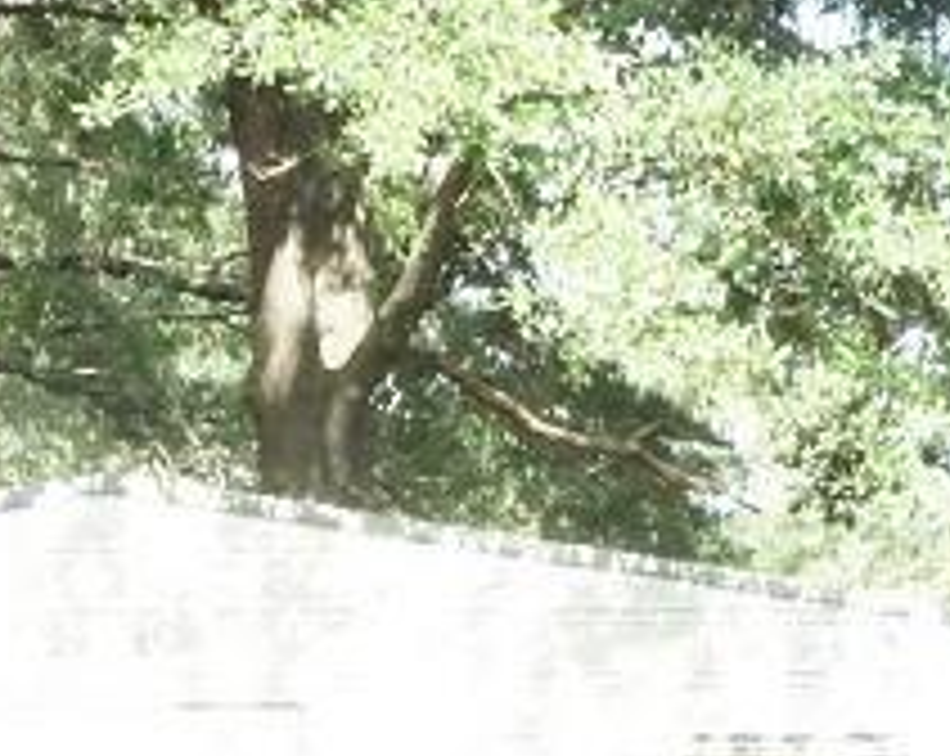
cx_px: 207
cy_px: 842
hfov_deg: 17.6
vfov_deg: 13.9
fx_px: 3040
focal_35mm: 108
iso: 12800
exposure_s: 1/160
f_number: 29
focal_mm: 27
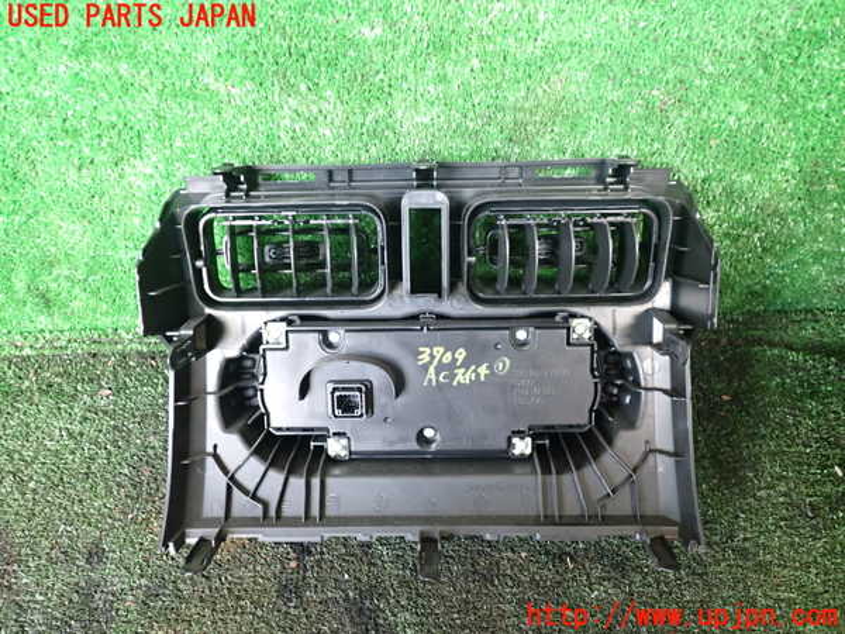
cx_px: 422
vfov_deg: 46.8
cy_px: 317
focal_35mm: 30
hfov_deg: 60.0
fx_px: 732
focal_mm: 5.4
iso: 500
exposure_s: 1/30
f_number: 2.3
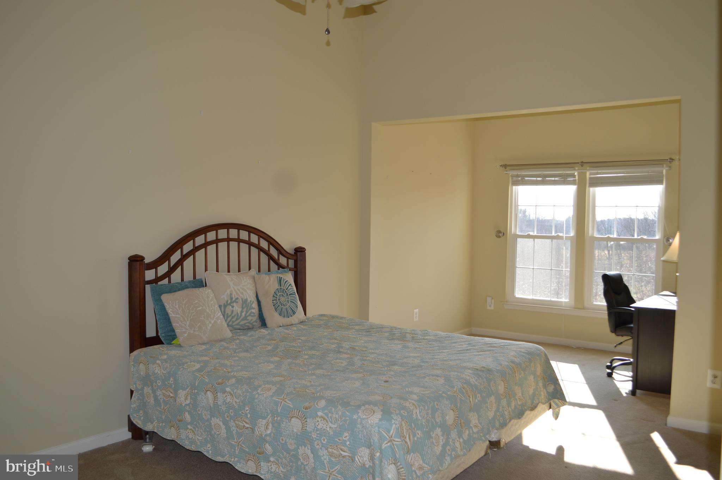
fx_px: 601
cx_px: 361
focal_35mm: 30
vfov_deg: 43.5
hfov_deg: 62.0
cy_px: 240
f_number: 4
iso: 125
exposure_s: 1/125
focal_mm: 20
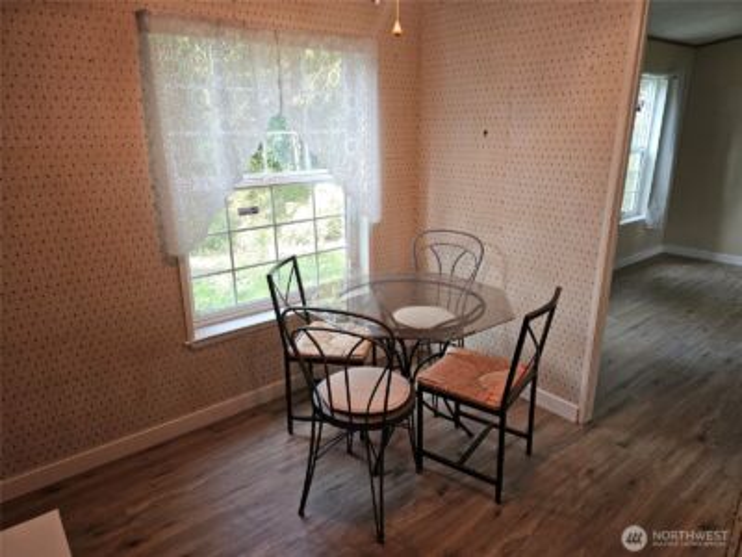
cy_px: 278
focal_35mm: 23
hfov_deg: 73.9
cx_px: 371
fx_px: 493
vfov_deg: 58.9
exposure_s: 1/120
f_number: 1.7
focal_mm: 6.3
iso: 160
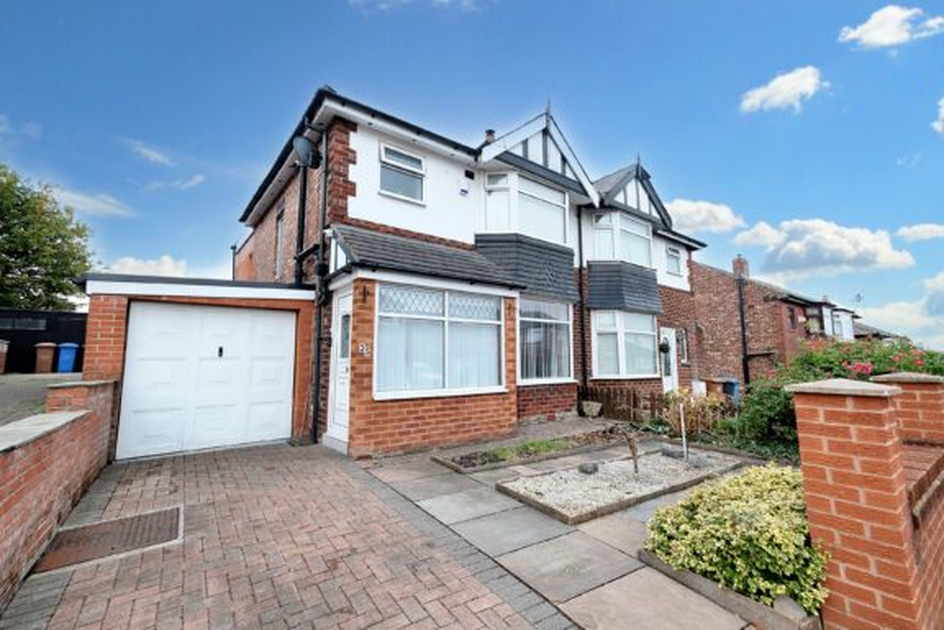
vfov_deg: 77.3
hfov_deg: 100.4
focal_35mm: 15
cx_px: 472
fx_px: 393
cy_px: 315
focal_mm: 10
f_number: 4
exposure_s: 1/60
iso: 400
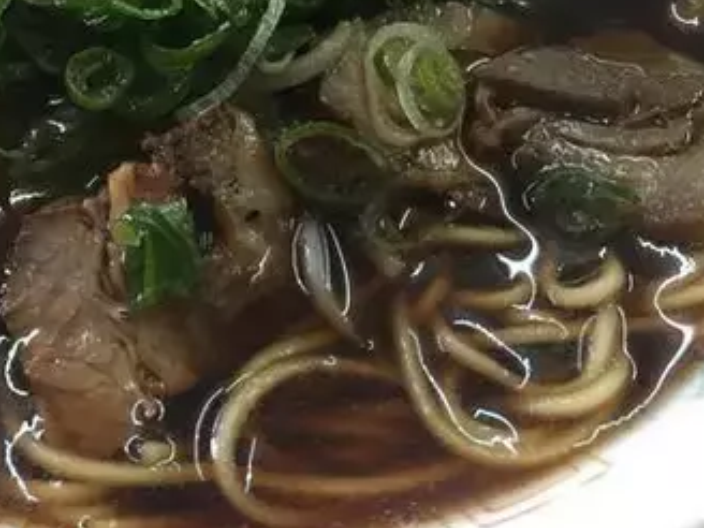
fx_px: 1078
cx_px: 212
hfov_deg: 35.7
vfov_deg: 27.0
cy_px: 114
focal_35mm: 53
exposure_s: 1/30
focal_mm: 4.15
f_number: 2.2
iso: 100
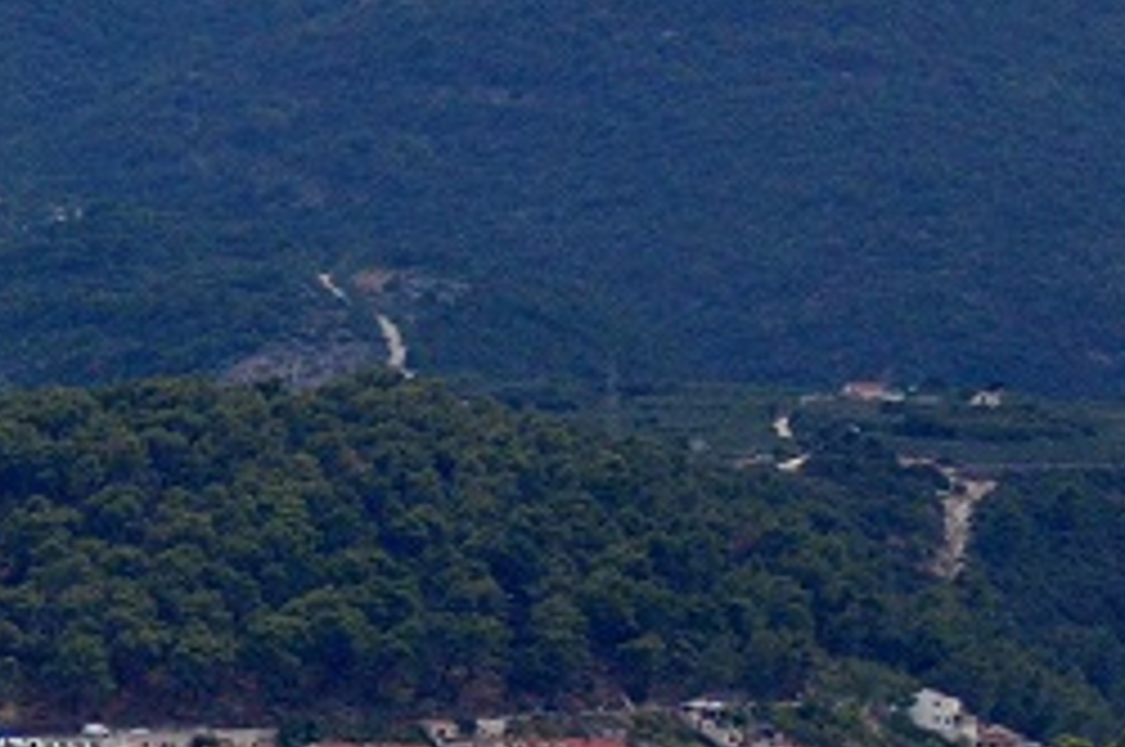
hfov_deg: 3.6
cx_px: -256
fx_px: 17758
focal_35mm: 569
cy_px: 590
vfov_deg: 2.4
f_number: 4.5
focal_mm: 95
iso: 560
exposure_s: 1/8000
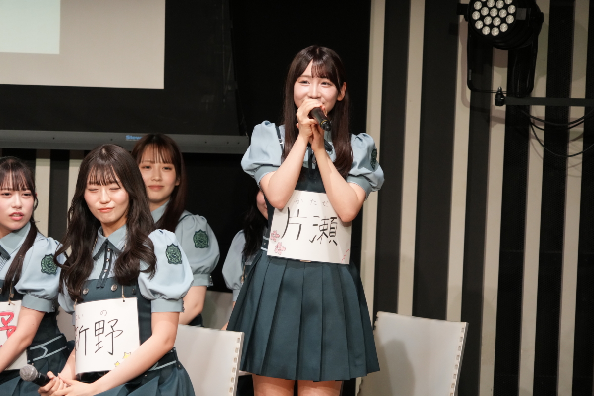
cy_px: 198
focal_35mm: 240
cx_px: 297
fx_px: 3960
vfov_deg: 5.7
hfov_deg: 8.6
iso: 3200
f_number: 6.3
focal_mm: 240
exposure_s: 1/250
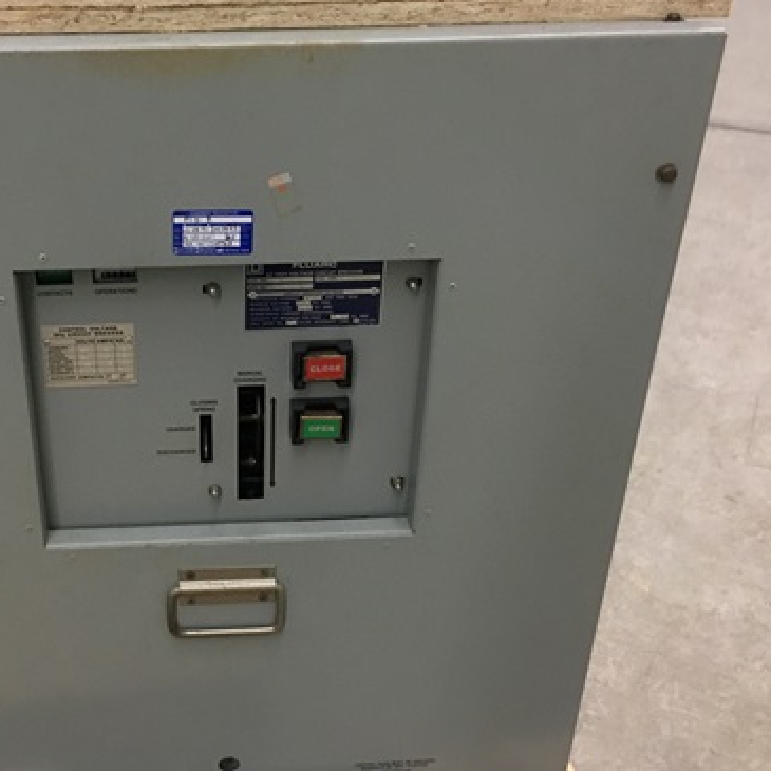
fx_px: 1134
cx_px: 226
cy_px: 382
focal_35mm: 45
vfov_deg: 37.6
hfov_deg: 36.9
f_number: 2.2
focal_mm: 4.15
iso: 160
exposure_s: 1/30
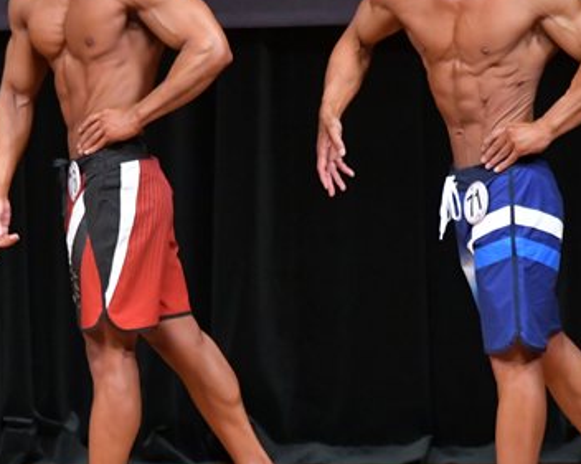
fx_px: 10652
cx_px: 207
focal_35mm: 620
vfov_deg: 2.5
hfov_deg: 3.1
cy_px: 190
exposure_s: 1/400
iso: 5000
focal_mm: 200
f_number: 5.6
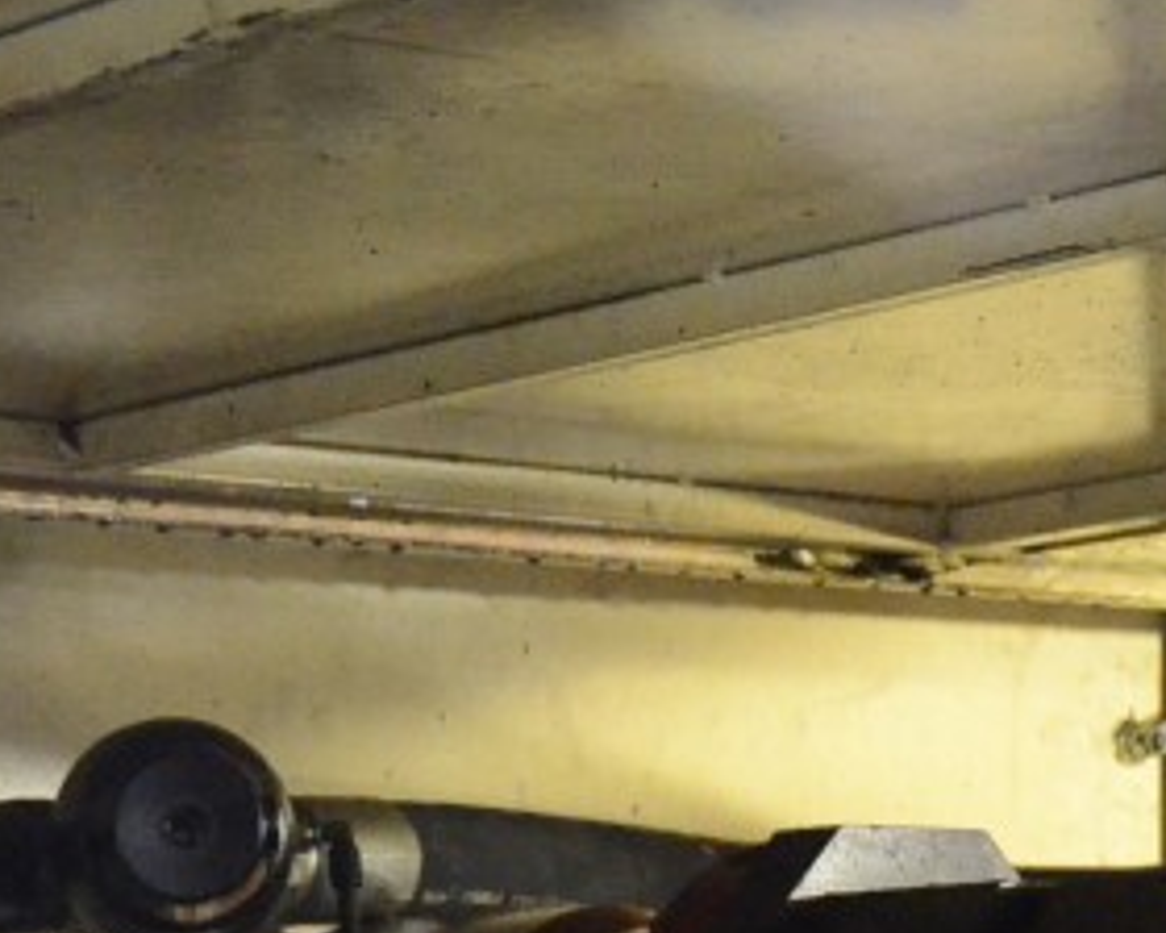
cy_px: 1220
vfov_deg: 10.6
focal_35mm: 142
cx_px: 1110
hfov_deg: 13.4
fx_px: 4900
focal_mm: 26
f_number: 4
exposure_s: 1/40
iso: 6400
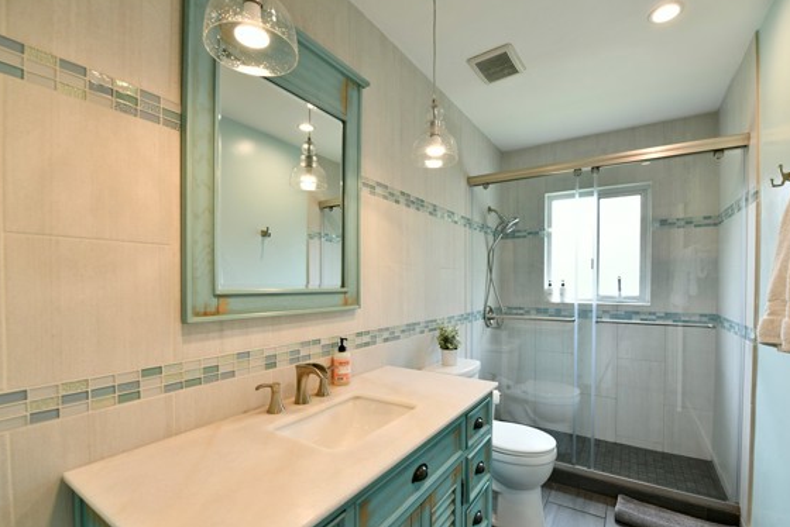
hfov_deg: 96.7
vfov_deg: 73.6
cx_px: 402
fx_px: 351
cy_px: 288
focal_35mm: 16
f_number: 5
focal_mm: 14
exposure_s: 1/15
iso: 100
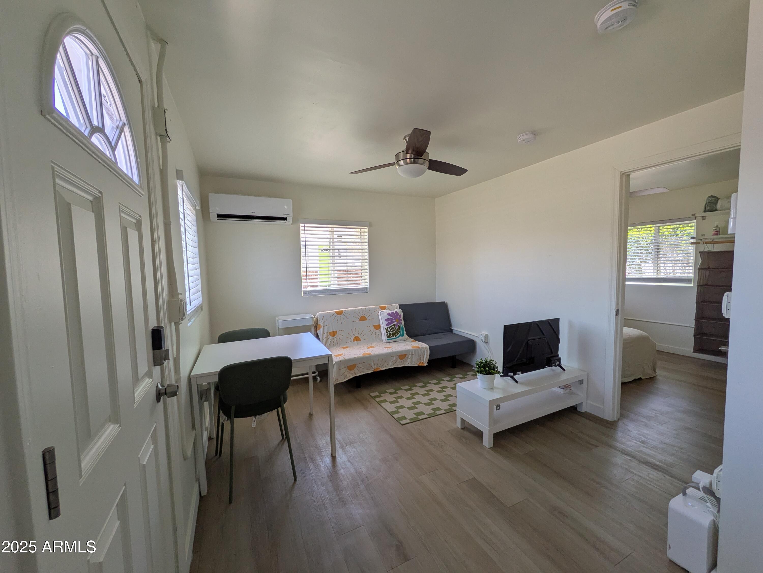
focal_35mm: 14
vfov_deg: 85.7
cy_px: 286
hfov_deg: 102.0
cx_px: 382
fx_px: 309
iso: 47
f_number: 2.2
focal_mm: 1.83
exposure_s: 1/120
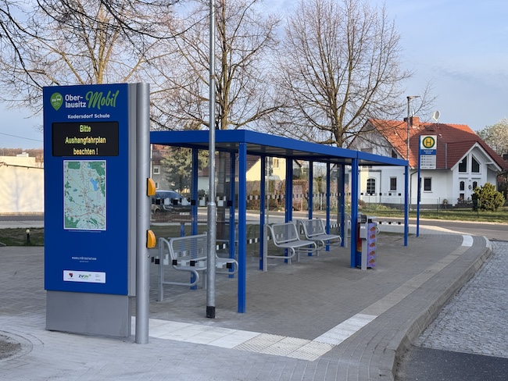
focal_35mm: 48
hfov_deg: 39.6
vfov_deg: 30.3
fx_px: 705
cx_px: 254
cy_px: 190
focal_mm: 6.76
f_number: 1.78
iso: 64
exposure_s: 1/1043
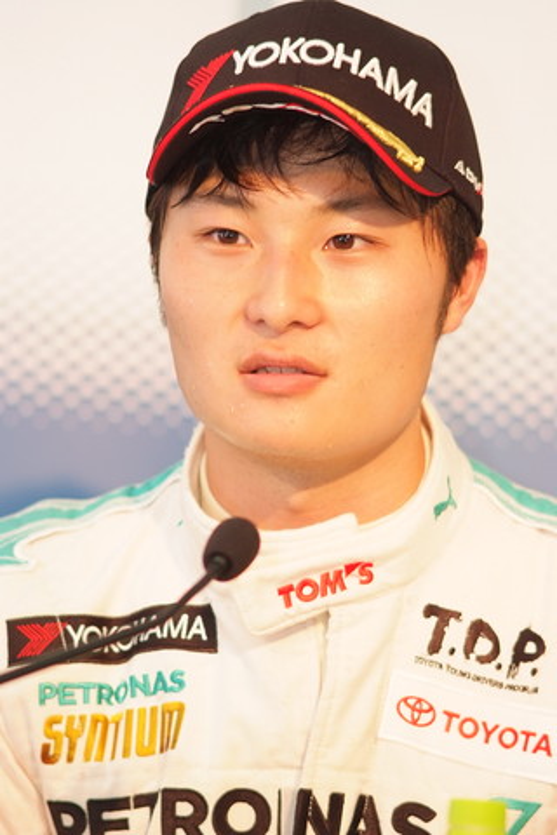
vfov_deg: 7.6
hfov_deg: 5.1
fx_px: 6266
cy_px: 418
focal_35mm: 270
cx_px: 278
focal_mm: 180
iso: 800
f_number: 2.8
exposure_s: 1/125
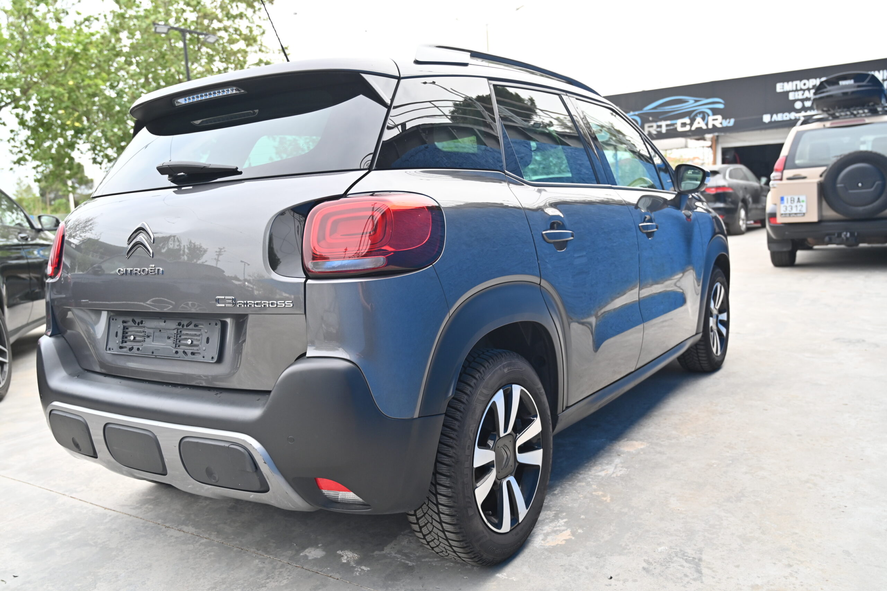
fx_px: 739
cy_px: 296
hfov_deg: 61.9
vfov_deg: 43.6
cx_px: 444
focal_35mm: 30
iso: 400
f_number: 4
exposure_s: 1/200
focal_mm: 30
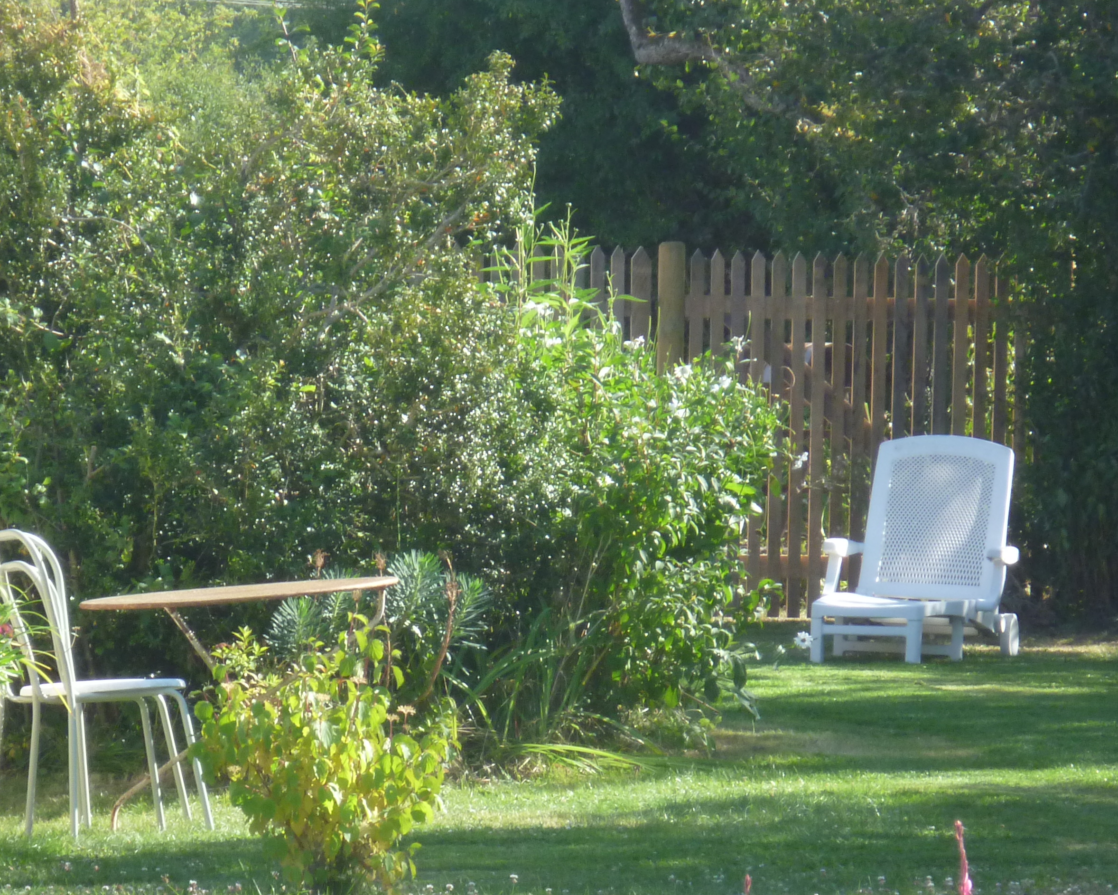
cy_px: 694
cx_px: 528
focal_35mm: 232
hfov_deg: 8.3
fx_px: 7677
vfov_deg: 6.7
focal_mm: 25
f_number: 6.9
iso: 200
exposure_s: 1/125
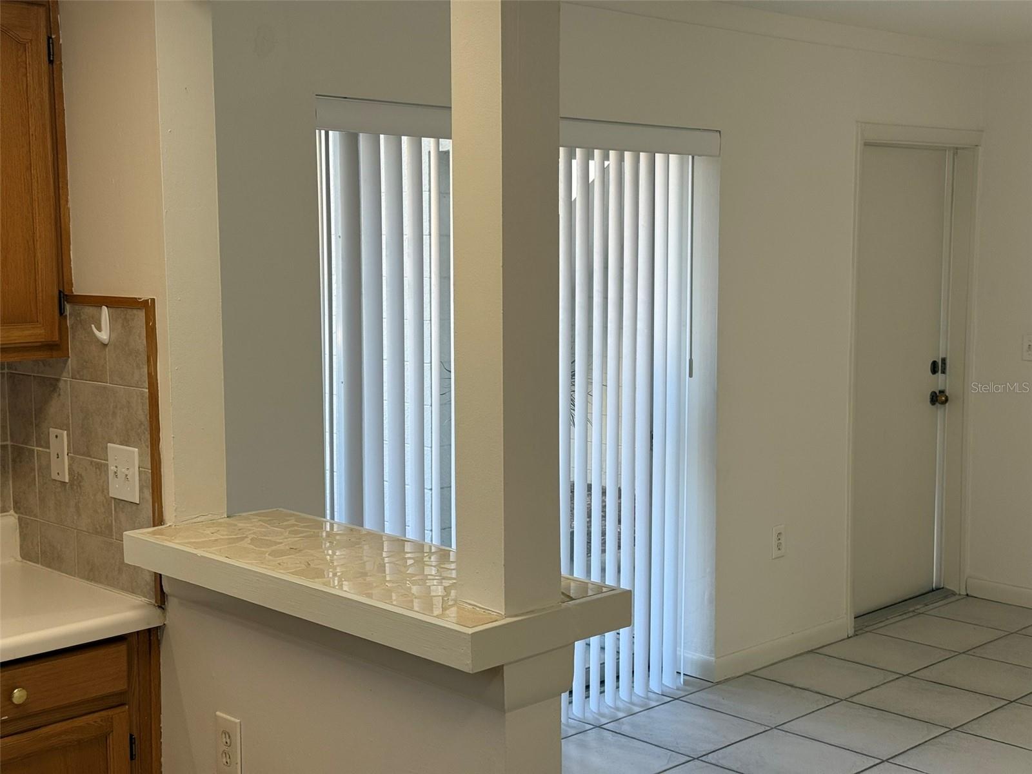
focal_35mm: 48
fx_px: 1431
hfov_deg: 39.7
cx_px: 516
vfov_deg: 30.3
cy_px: 387
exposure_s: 1/120
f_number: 1.78
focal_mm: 6.76
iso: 64
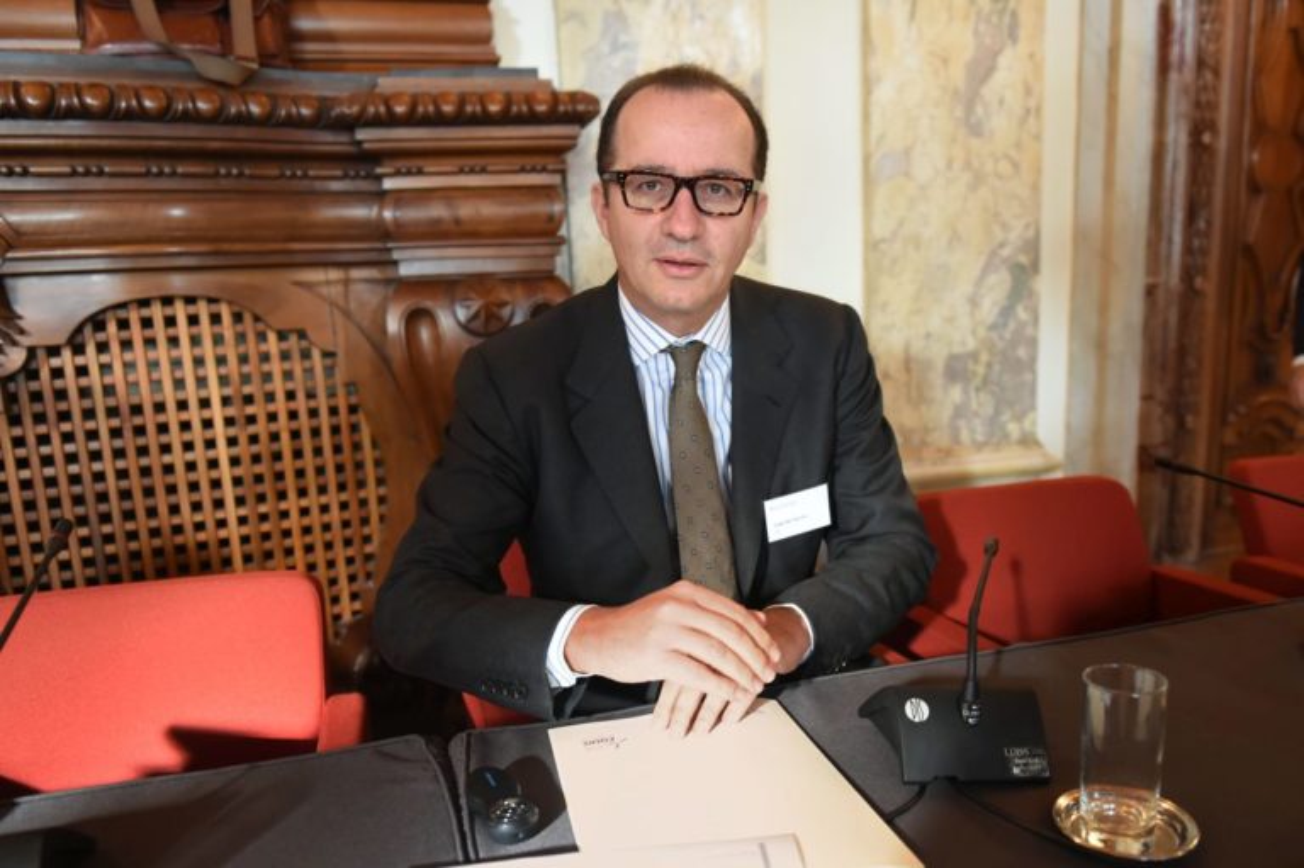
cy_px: 434
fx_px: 869
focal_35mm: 24
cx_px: 652
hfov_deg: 73.8
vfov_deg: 53.1
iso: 4000
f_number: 3.2
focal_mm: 24
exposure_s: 1/250
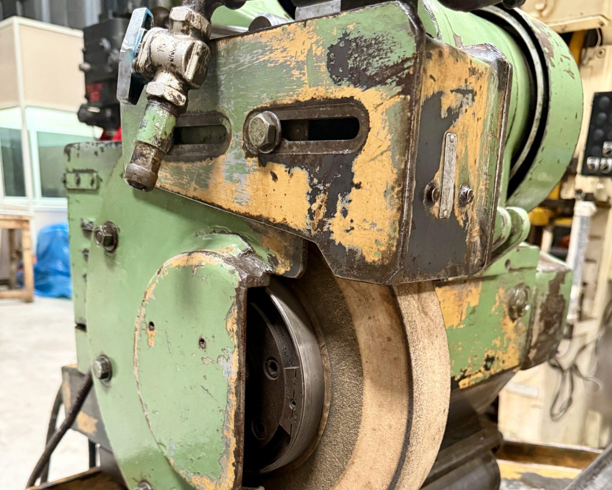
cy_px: 383
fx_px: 580
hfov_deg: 55.7
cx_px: 311
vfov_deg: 43.9
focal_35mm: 32
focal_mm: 6.76
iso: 640
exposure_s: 1/50
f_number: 1.78
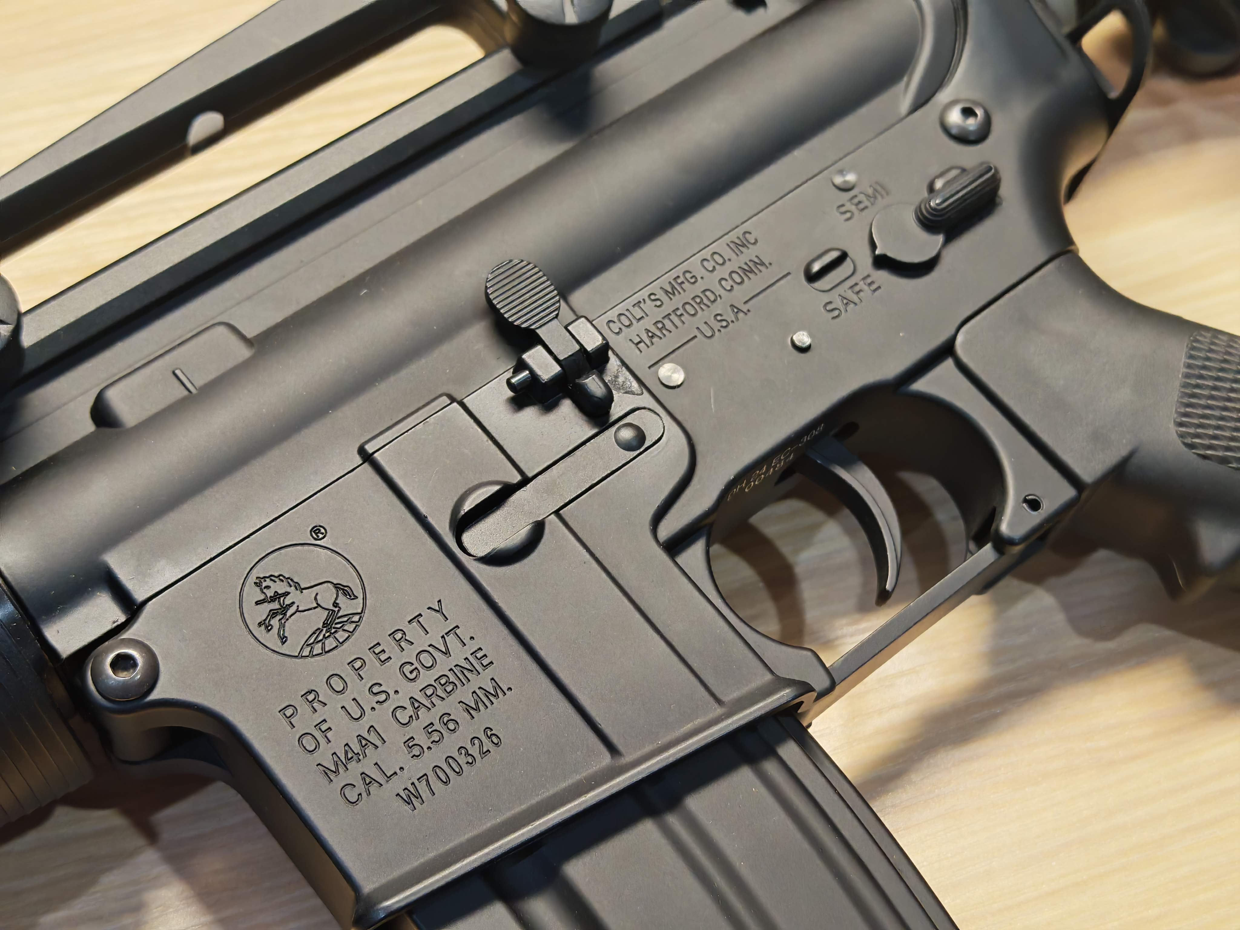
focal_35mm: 48
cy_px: 465
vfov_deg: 30.3
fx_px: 1719
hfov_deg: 39.7
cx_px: 620
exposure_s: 1/100
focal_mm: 6.83
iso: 200
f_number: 2
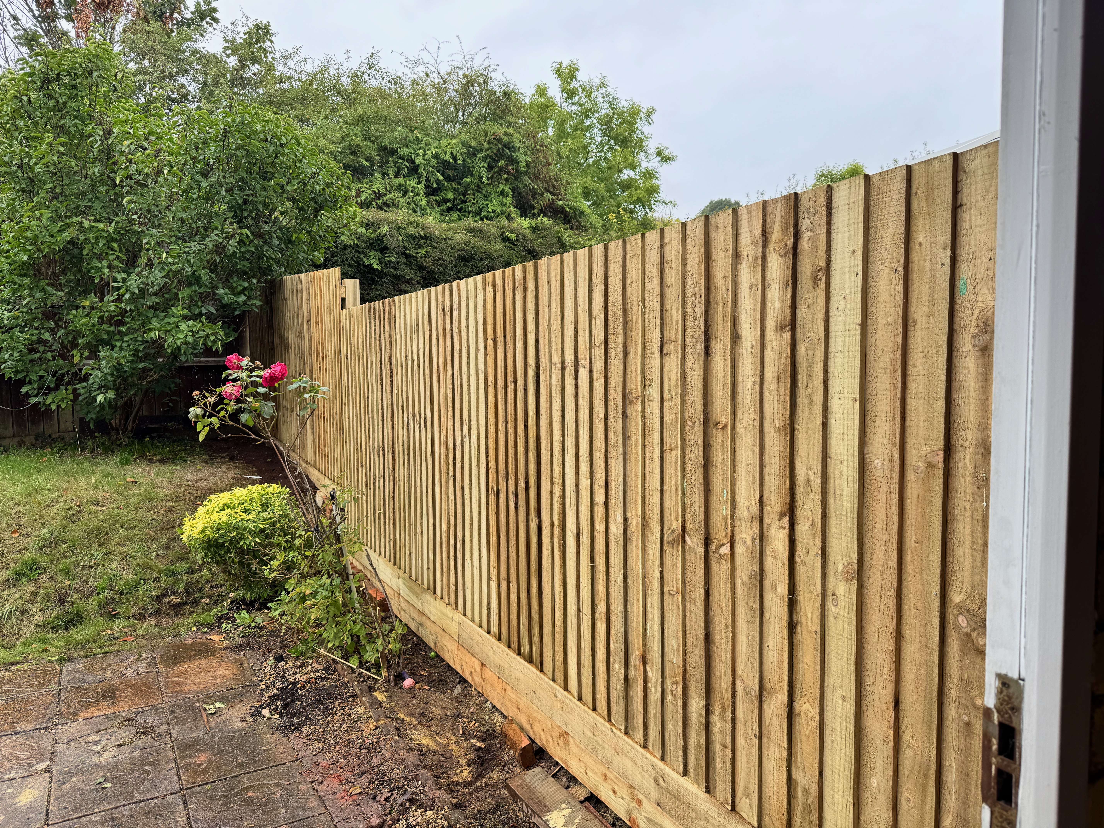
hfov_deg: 71.6
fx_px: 765
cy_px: 414
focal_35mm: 24
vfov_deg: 56.8
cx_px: 552
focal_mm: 6.76
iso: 80
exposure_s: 1/539
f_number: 1.78
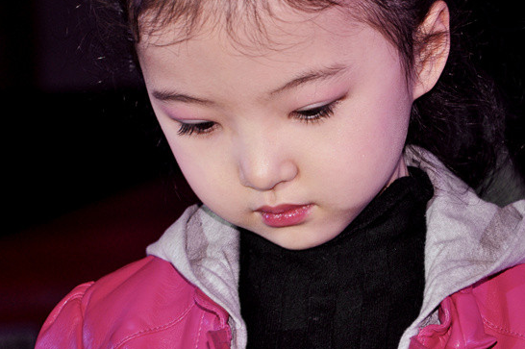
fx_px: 2721
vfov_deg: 7.3
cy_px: 164
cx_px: 330
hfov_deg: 11.0
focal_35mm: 187
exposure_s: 1/125
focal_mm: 85
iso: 250
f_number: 5.6
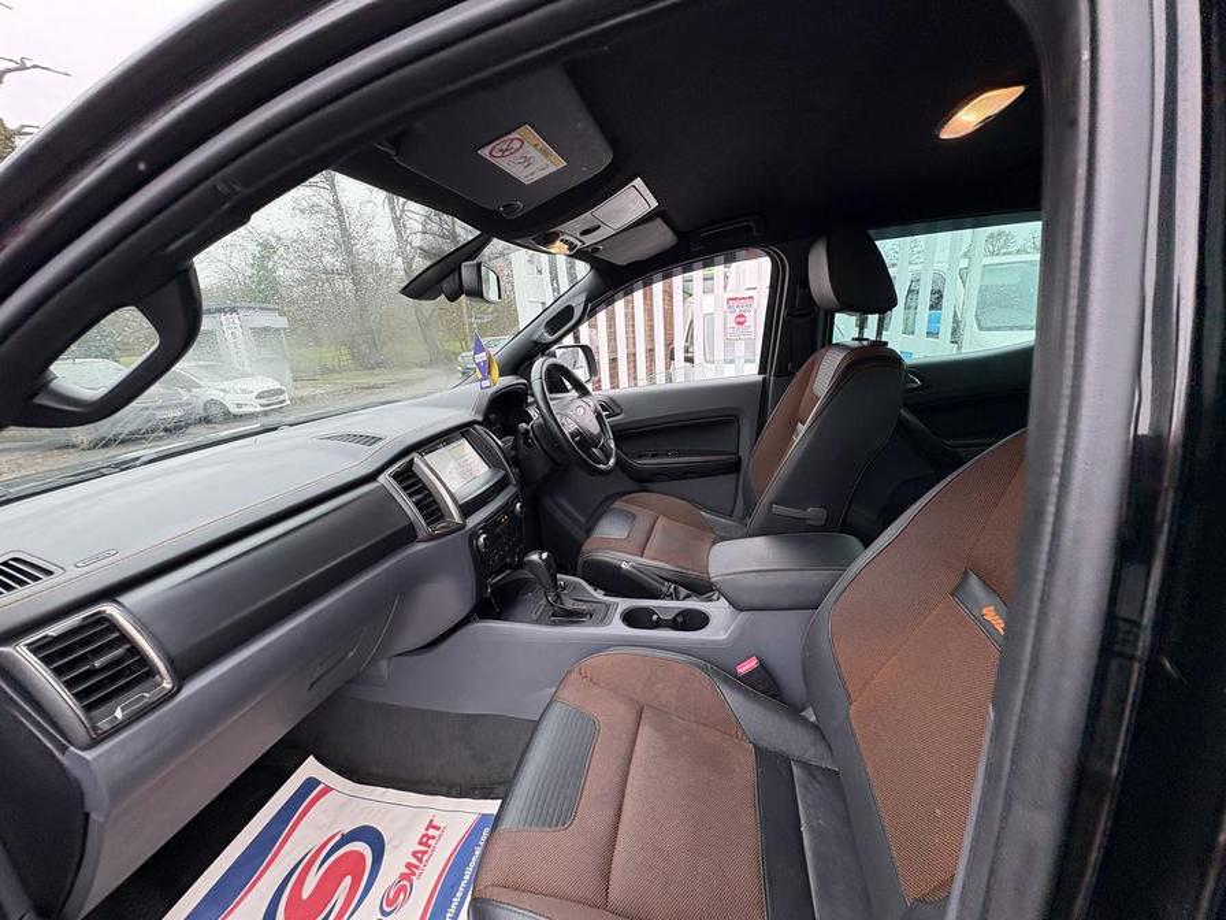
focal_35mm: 14
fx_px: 496
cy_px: 460
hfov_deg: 102.1
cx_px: 613
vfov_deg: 85.7
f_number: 2.2
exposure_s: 1/99
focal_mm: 2.22
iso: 100
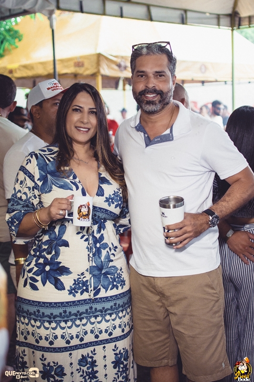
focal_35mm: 54
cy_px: 190
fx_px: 567
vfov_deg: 37.2
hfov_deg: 25.3
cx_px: 128
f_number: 2.5
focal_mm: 35
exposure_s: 1/400
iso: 1600
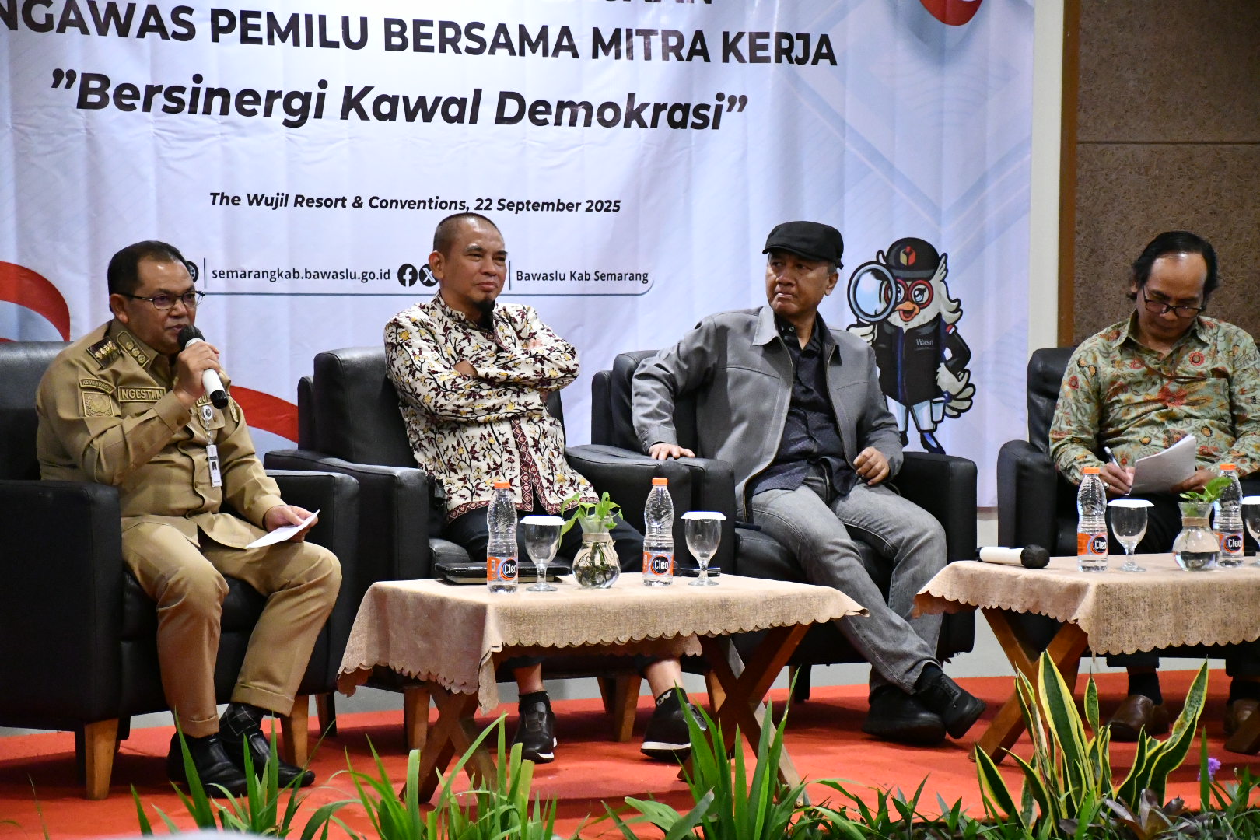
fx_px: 3675
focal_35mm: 105
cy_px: 420
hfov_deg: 19.5
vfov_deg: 13.0
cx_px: 630
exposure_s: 1/80
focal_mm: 70
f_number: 5
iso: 10000
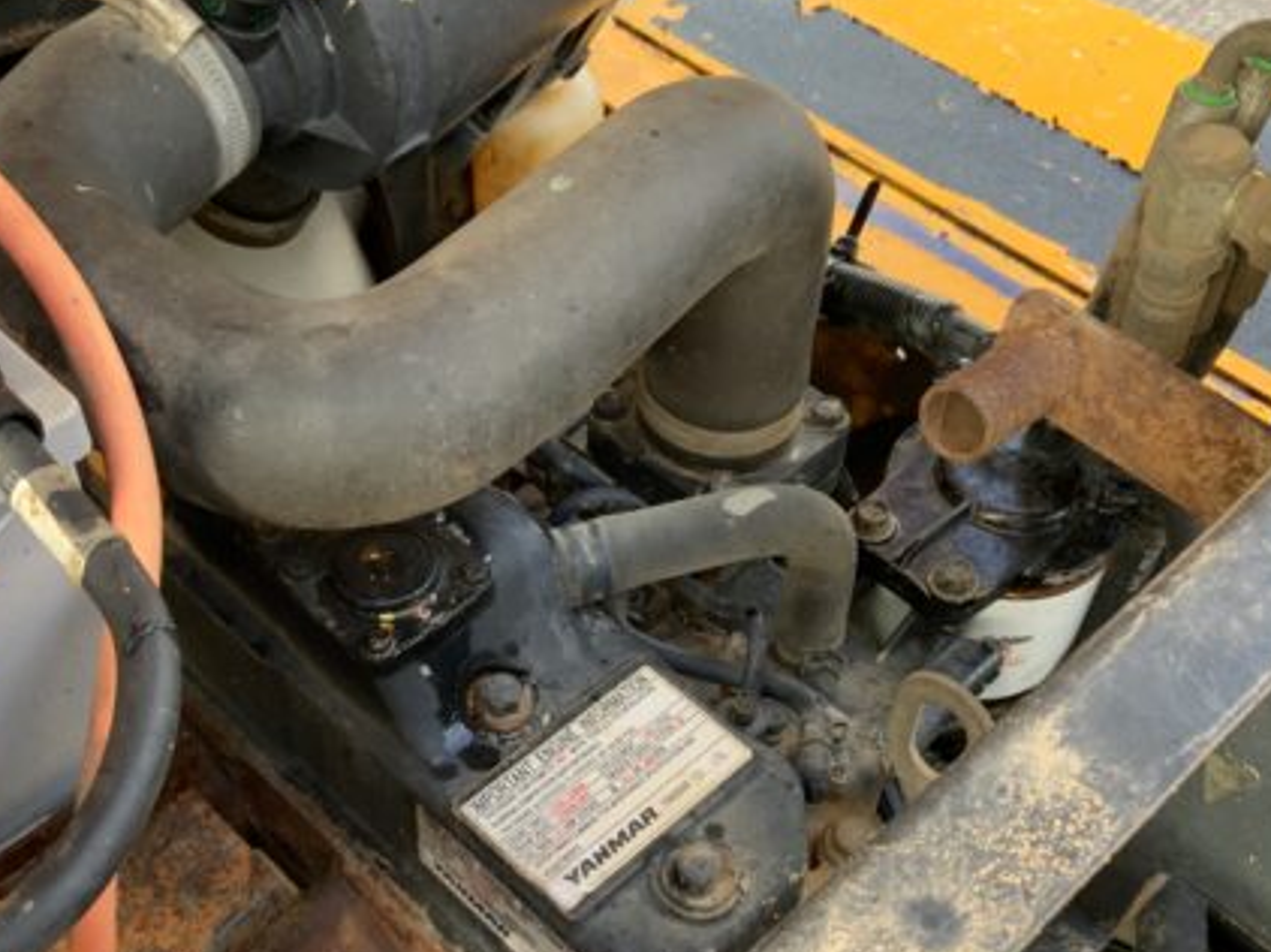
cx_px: 587
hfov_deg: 42.9
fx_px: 1615
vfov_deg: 32.6
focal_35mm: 44
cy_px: 636
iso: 50
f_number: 1.8
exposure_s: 1/122
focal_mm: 3
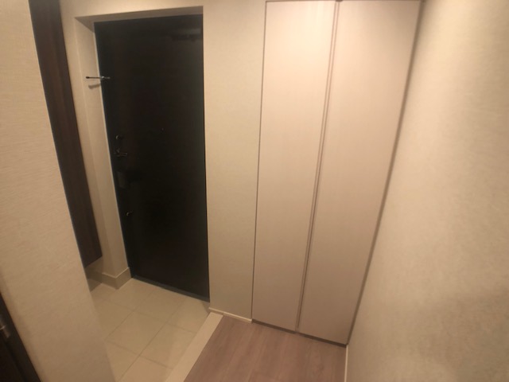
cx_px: 254
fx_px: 412
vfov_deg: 49.7
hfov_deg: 63.4
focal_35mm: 28
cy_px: 191
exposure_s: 1/17
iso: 40
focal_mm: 3.99
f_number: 1.8
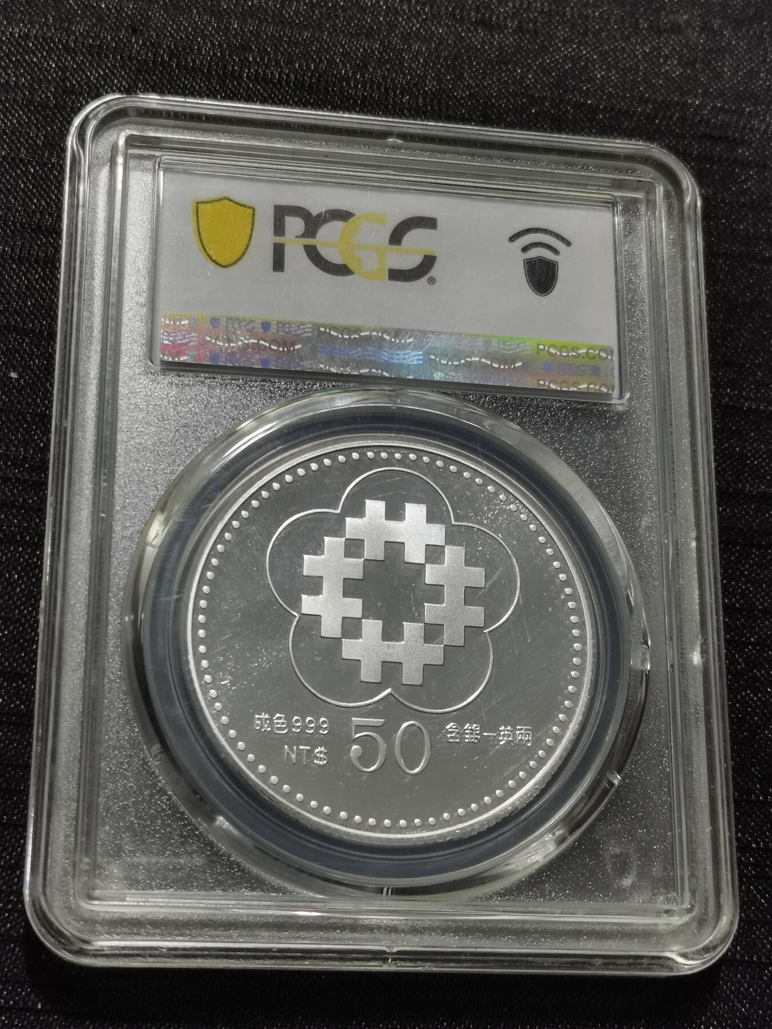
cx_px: 386
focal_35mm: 61
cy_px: 514
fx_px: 1814
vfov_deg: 31.7
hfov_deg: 24.0
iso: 64
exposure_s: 1/120
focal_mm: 5.58
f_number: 1.8
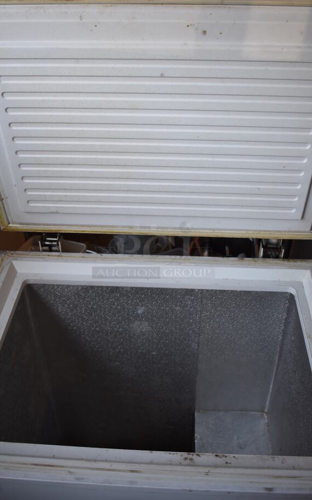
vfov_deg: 52.8
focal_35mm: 37
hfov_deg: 34.4
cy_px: 250
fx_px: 504
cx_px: 154
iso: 720
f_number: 3.8
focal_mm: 24
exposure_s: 1/250
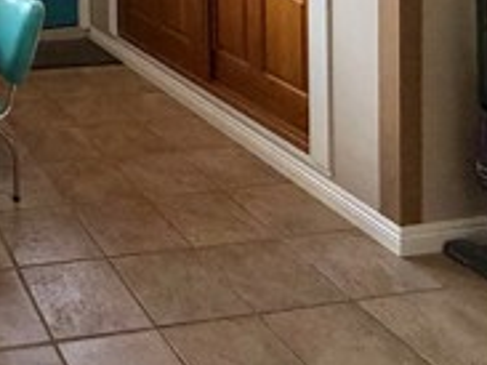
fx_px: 689
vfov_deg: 24.8
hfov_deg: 31.1
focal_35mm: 49
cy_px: -139
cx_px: -133
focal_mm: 2.22
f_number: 2.2
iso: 400
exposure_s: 1/60
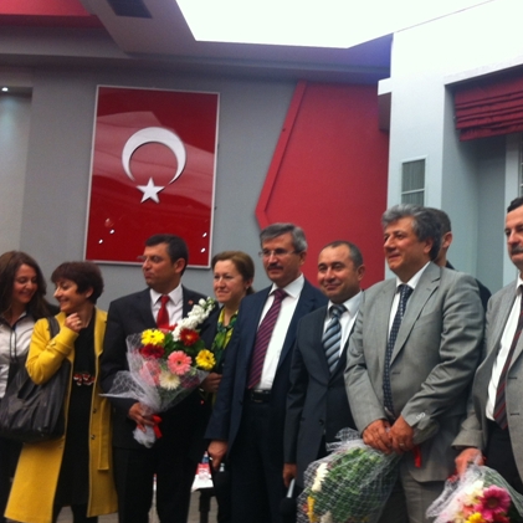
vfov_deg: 31.1
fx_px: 940
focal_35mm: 55
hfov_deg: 30.3
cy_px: 291
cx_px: 419
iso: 80
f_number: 2.8
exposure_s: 1/25
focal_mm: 3.85
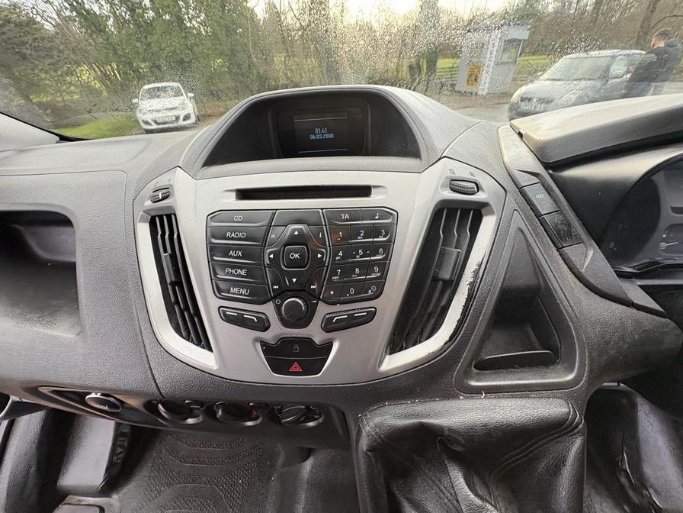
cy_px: 256
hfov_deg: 102.1
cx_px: 342
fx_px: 276
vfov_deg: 85.7
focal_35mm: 14
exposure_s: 1/99
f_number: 2.2
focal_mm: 2.22
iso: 125
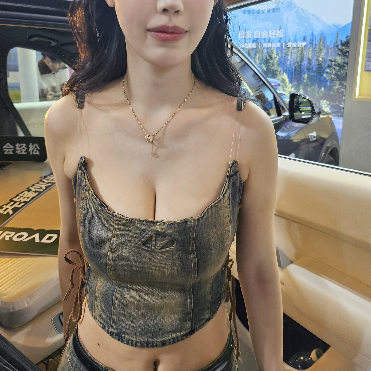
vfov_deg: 54.9
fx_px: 352
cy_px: 135
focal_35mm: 29
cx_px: 187
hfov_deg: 55.6
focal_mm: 5
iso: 160
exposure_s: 1/100
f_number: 1.8
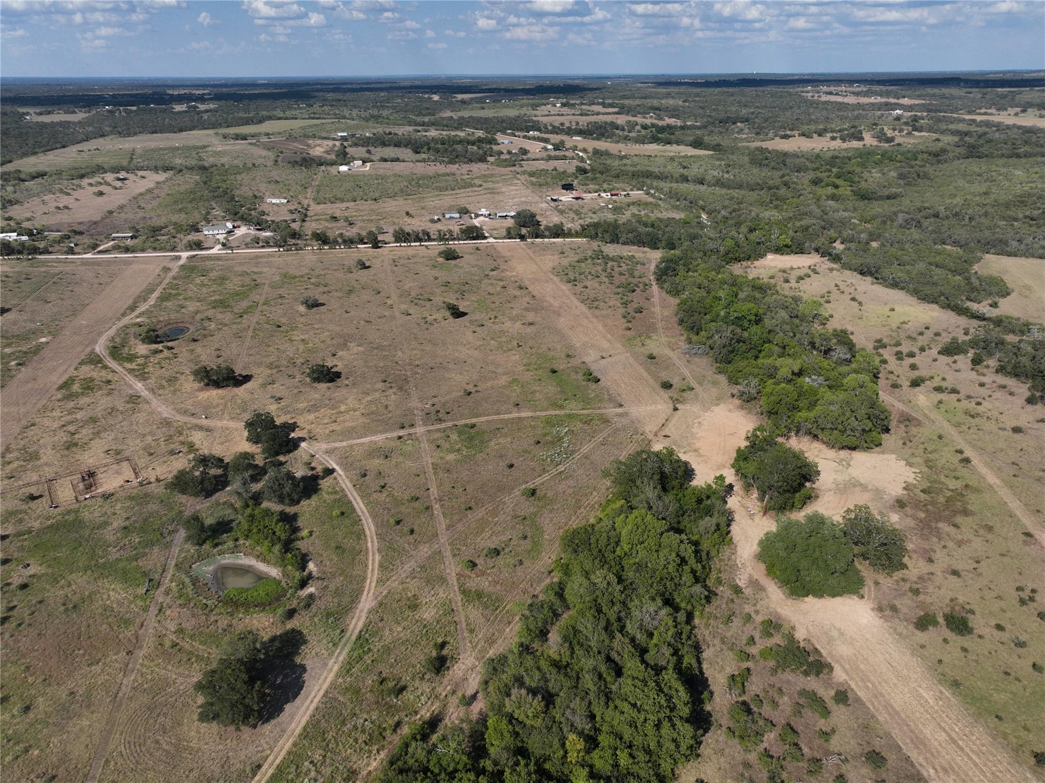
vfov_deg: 56.8
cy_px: 392
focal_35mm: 24
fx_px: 724
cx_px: 522
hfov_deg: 71.6
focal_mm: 12.29
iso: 100
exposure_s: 1/2500
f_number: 2.8
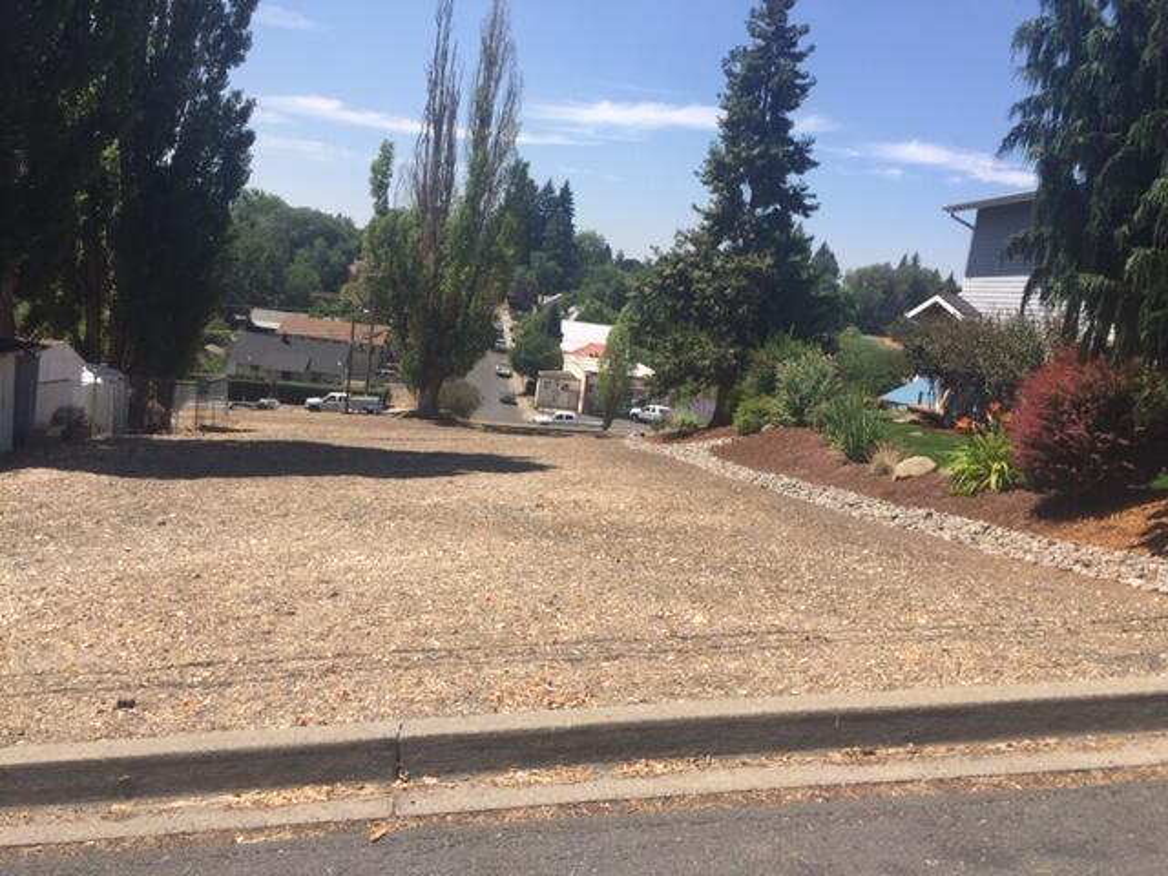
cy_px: 438
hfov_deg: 61.7
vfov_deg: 48.2
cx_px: 584
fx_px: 979
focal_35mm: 29
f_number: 2.2
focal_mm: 4.15
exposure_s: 1/1799
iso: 32
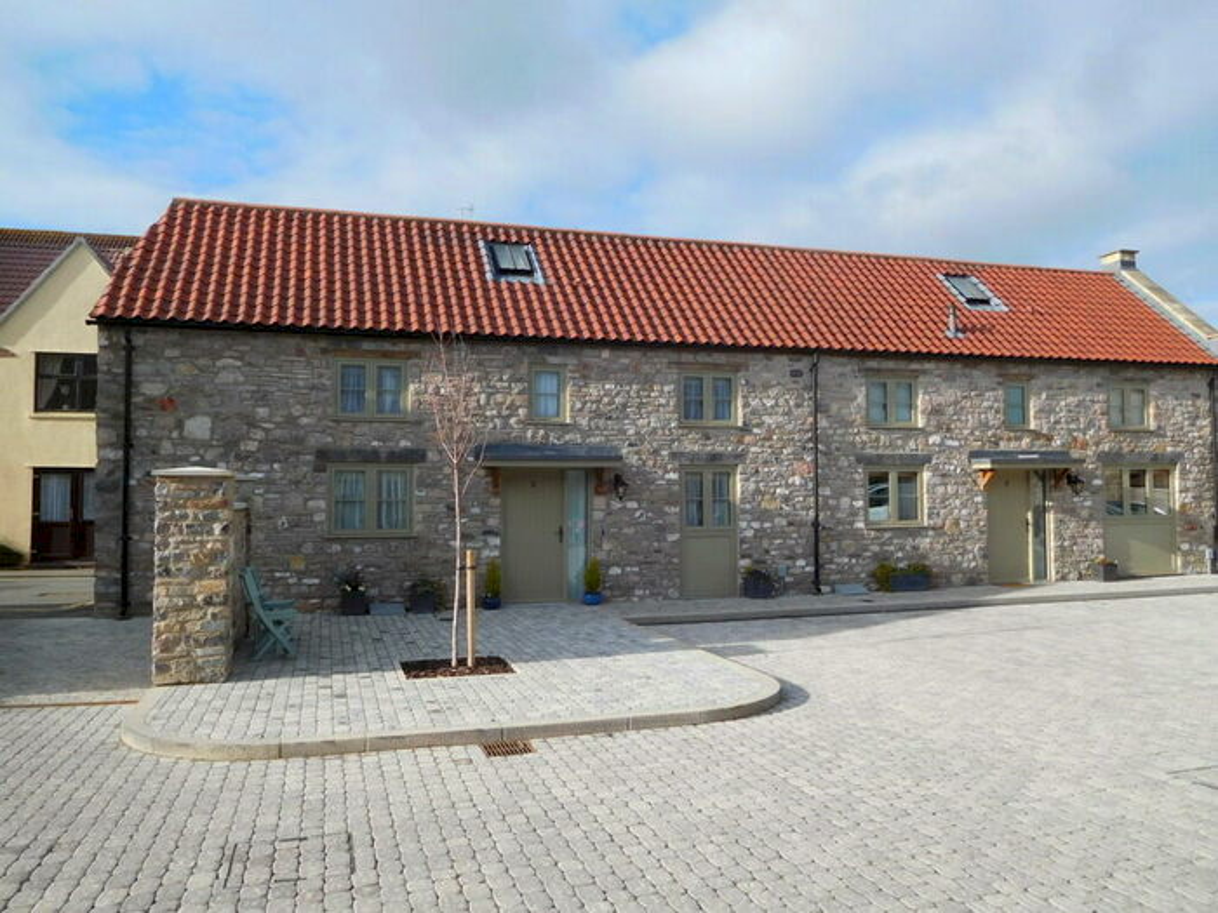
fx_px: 880
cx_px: 609
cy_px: 456
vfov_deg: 54.9
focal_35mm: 25
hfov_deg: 69.4
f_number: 3.4
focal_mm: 4.5
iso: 125
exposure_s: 1/800
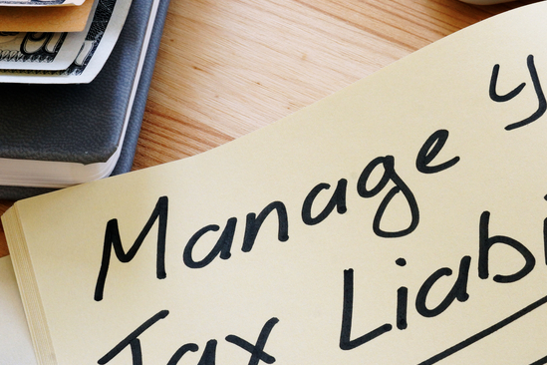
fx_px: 1246
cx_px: 431
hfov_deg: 24.4
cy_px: 199
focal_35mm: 82
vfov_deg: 16.6
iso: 200
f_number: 20
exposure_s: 1/2
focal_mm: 30
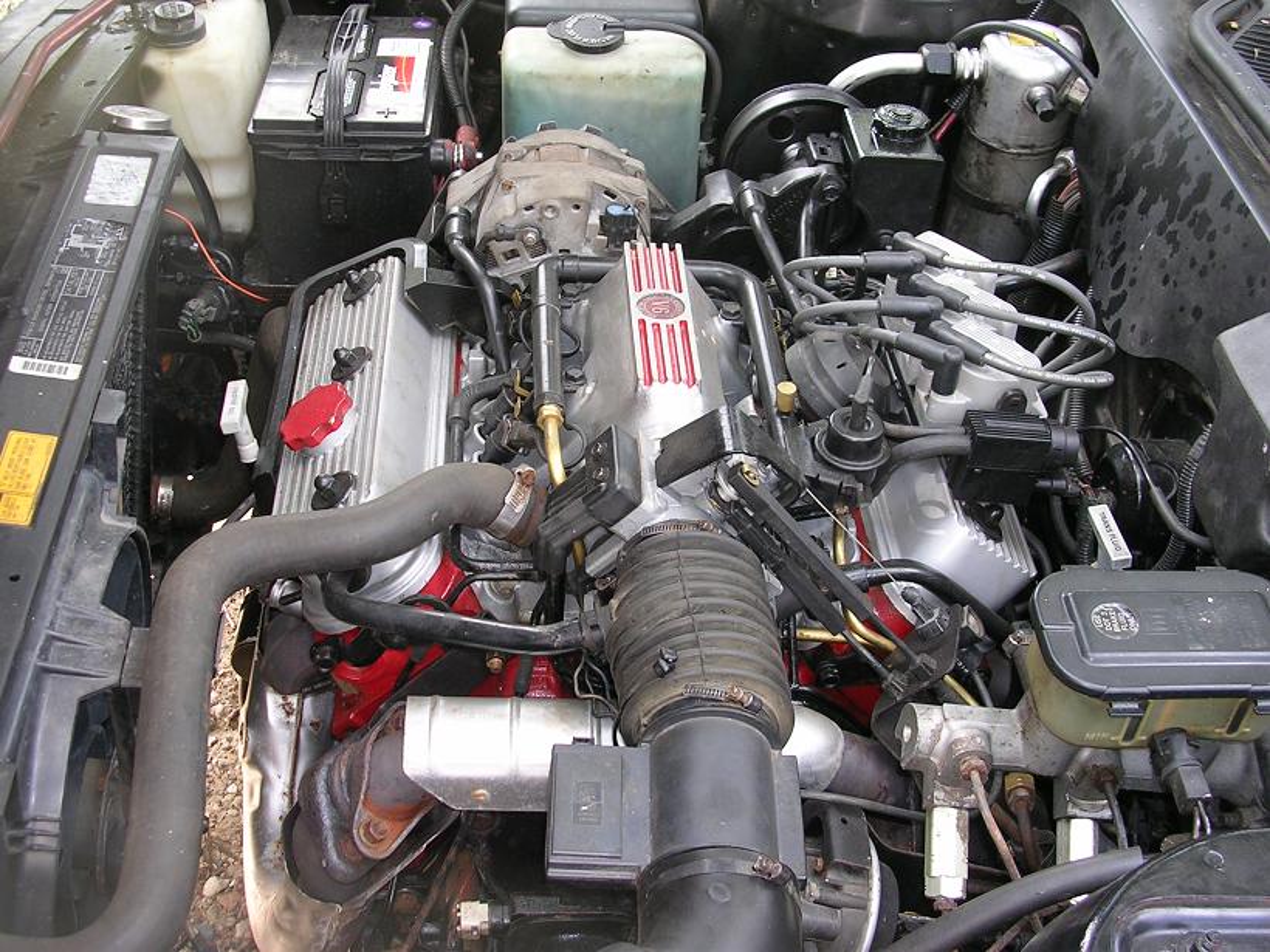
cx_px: 635
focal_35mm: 43
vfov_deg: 33.6
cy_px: 476
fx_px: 1578
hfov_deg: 43.9
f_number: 3
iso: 50
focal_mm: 6.6
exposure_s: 1/30
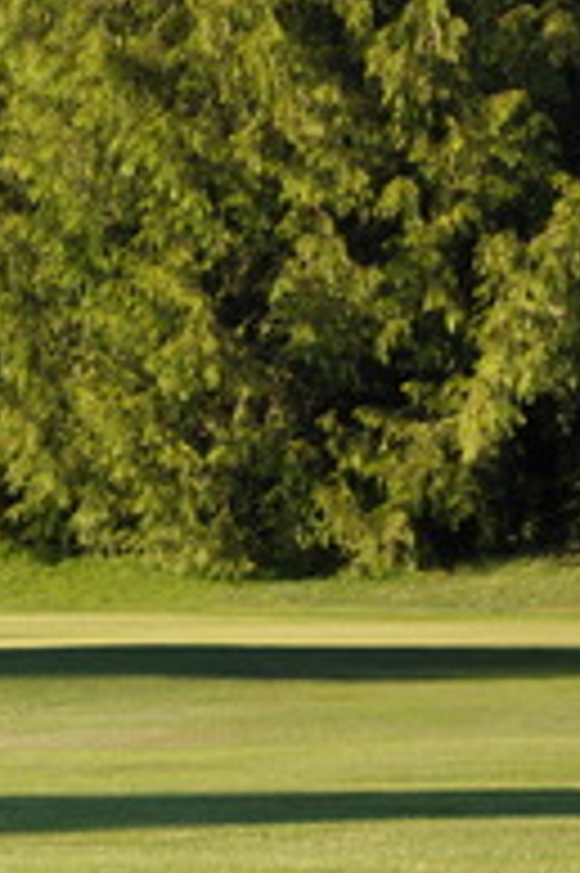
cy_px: 576
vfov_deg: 4.9
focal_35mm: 418
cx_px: -330
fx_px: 10127
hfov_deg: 3.3
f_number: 5.6
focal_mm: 105
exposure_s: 1/200
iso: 200
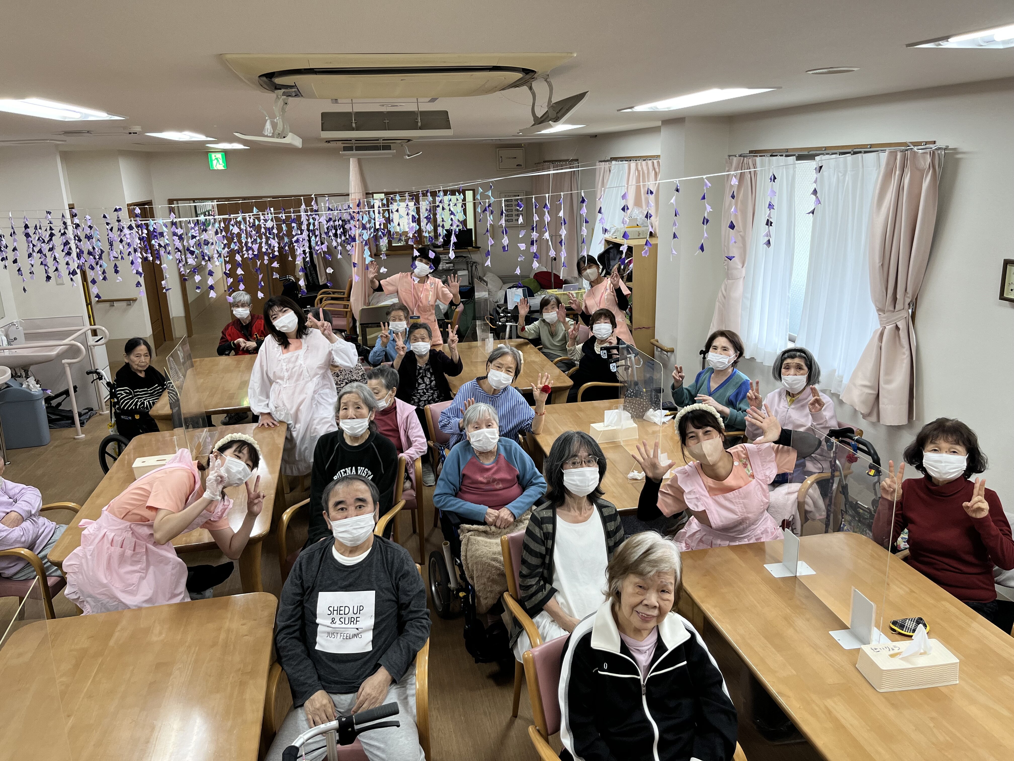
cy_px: 380
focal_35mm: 26
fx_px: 762
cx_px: 507
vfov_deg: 53.1
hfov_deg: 67.3
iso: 80
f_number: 1.6
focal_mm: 5.1
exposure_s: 1/60
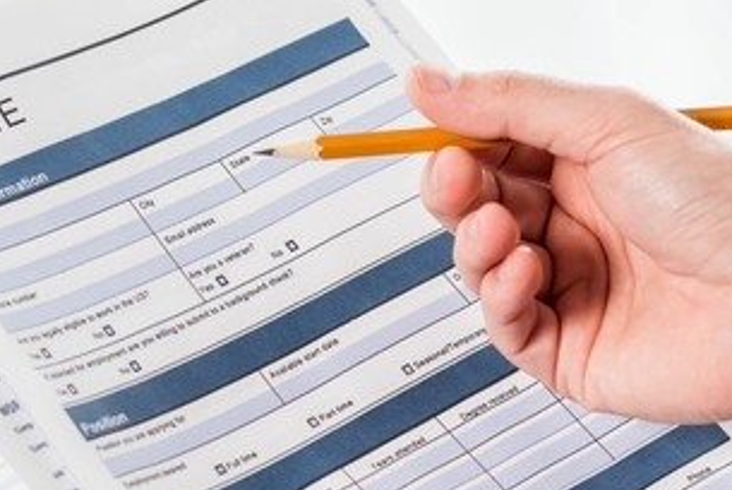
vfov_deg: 6.0
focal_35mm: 229
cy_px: 359
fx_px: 4661
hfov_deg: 9.0
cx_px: 179
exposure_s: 1/160
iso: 125
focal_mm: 70
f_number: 5
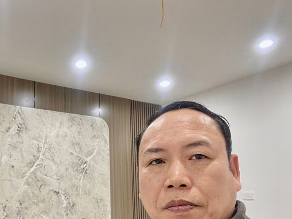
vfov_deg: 38.0
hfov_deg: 48.3
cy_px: 155
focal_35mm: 37
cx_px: 74
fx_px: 312
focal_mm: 2.71
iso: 160
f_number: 2.2
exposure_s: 1/50
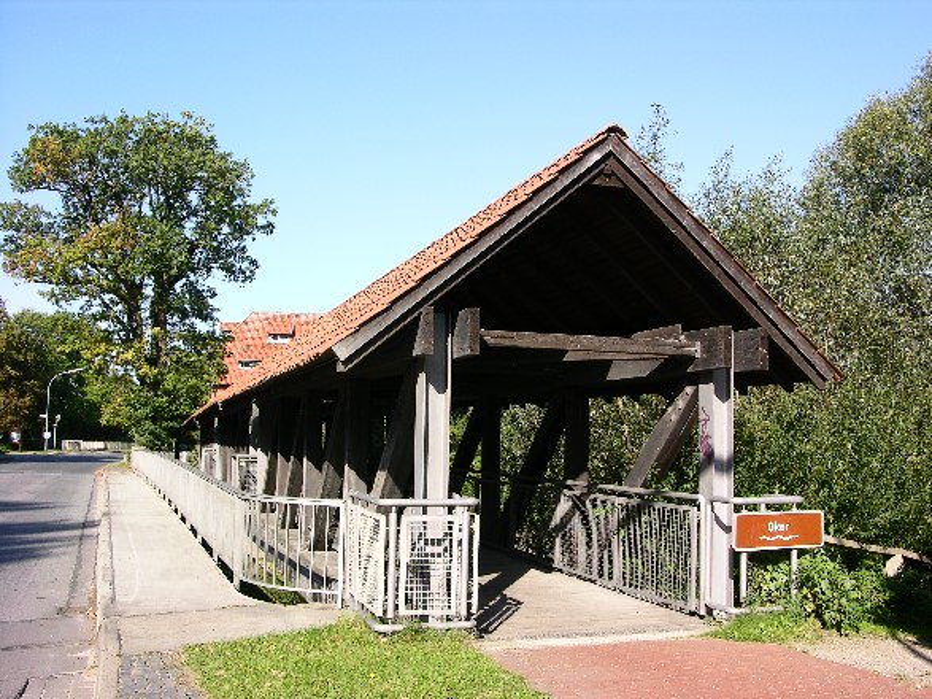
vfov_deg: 40.7
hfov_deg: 52.6
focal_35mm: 35
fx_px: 942
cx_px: 466
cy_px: 350
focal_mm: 8.9
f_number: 7.1
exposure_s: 1/83.4
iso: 50
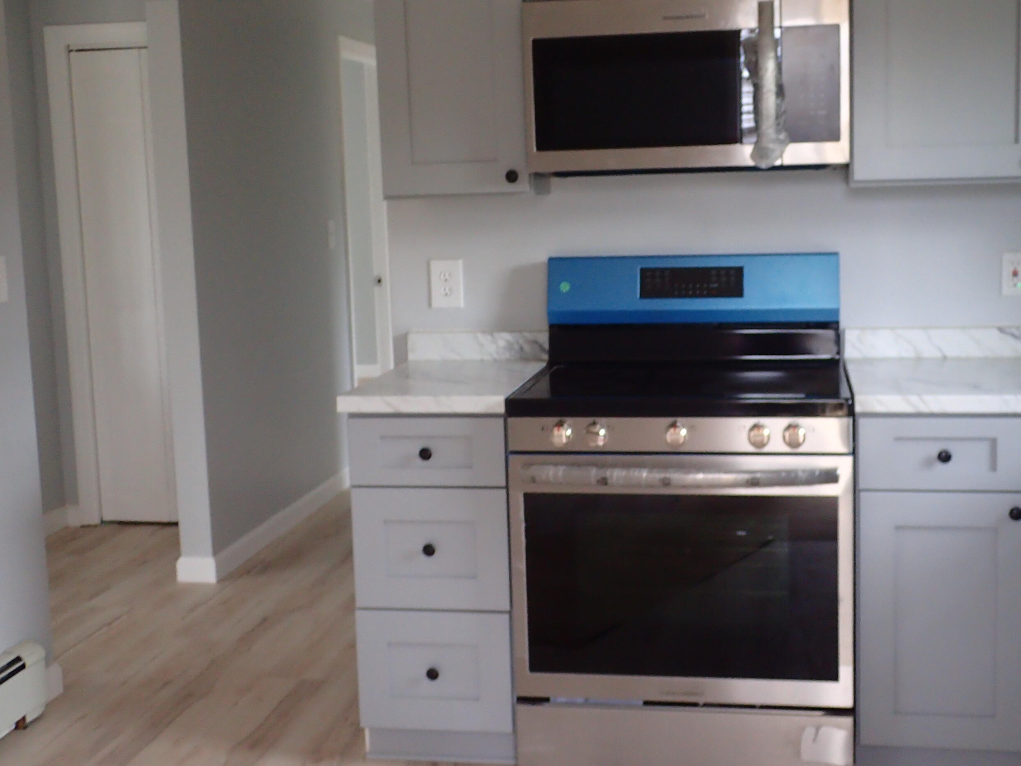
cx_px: 571
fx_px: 1357
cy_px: 323
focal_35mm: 46
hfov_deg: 41.2
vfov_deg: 31.5
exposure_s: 1/40
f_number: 2.7
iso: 320
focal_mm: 6.86
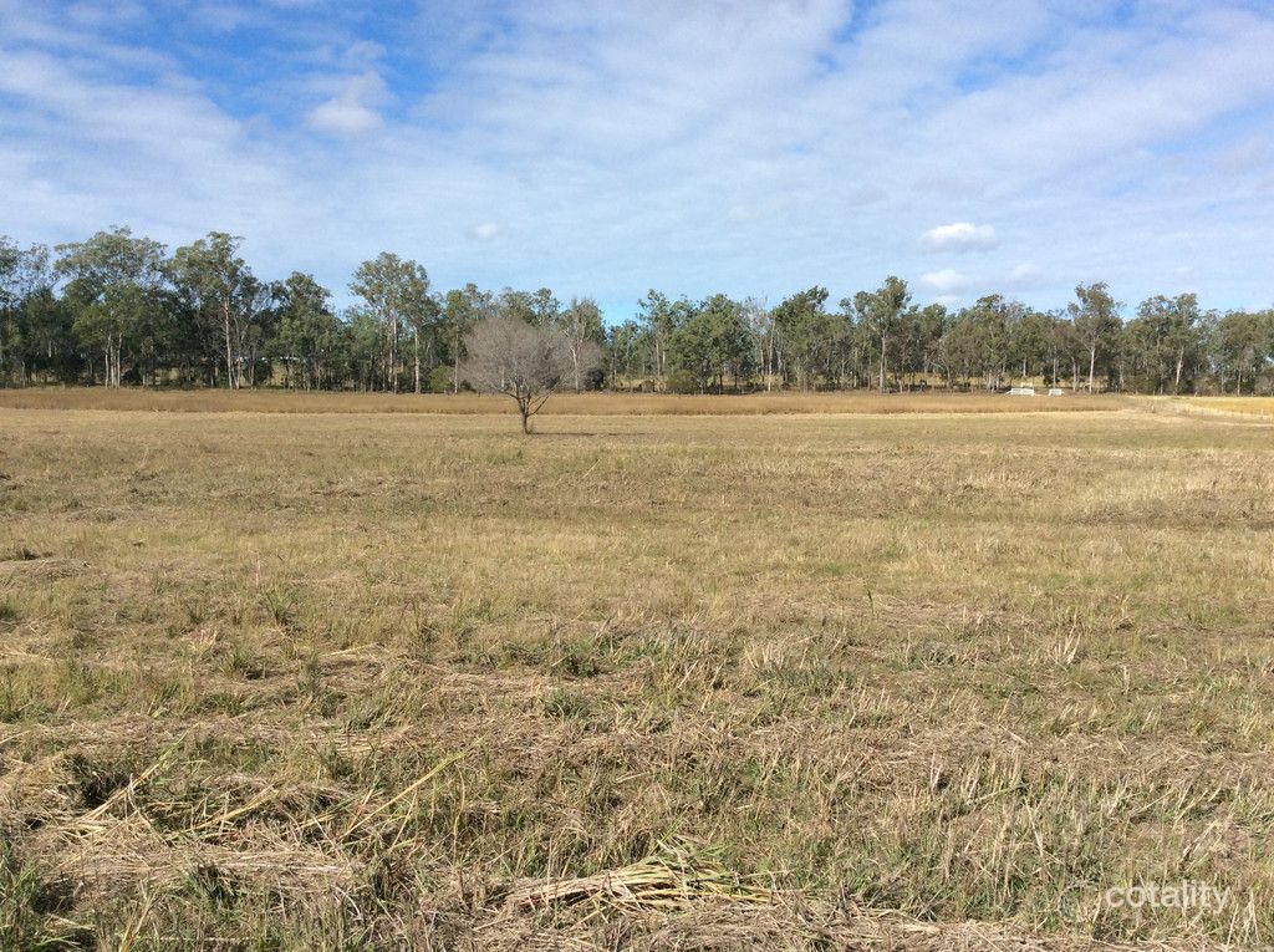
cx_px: 637
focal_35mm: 32
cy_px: 476
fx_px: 1176
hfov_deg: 56.9
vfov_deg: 44.1
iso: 32
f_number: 2.4
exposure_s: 1/1634
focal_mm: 3.3
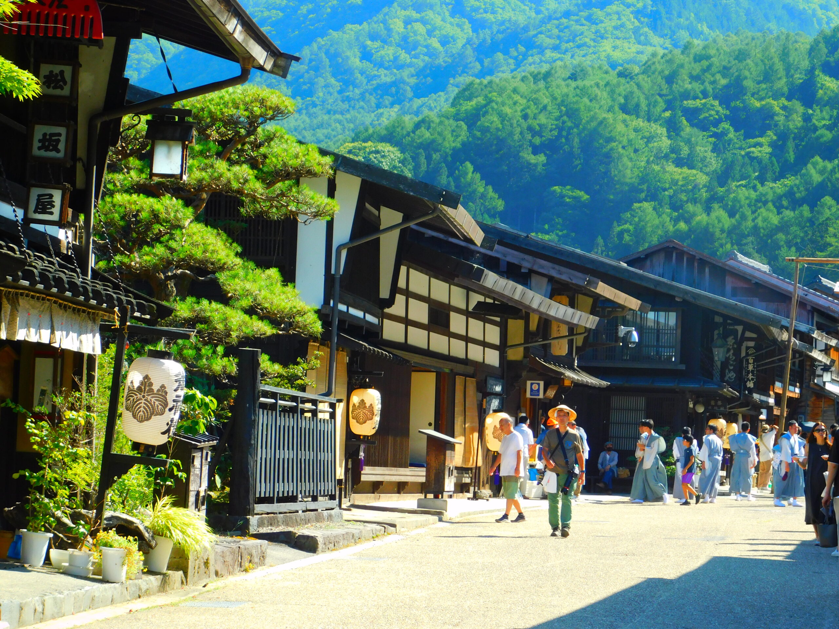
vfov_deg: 12.9
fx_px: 2787
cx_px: 420
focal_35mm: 115
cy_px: 314
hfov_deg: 17.1
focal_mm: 20.3
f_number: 4.8
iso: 125
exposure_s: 1/200
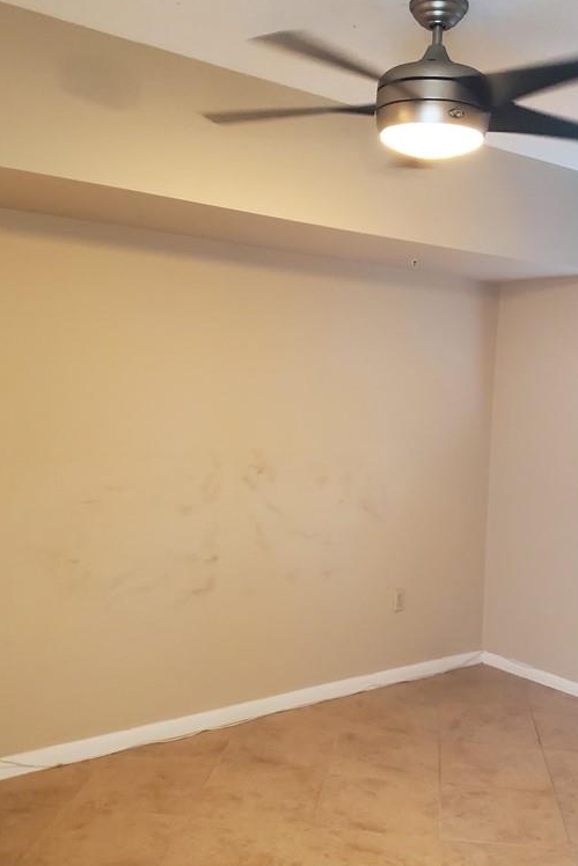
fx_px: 891
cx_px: 350
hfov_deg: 35.8
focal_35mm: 37
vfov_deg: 51.9
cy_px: 430
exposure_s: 1/39
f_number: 1.5
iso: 400
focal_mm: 4.3
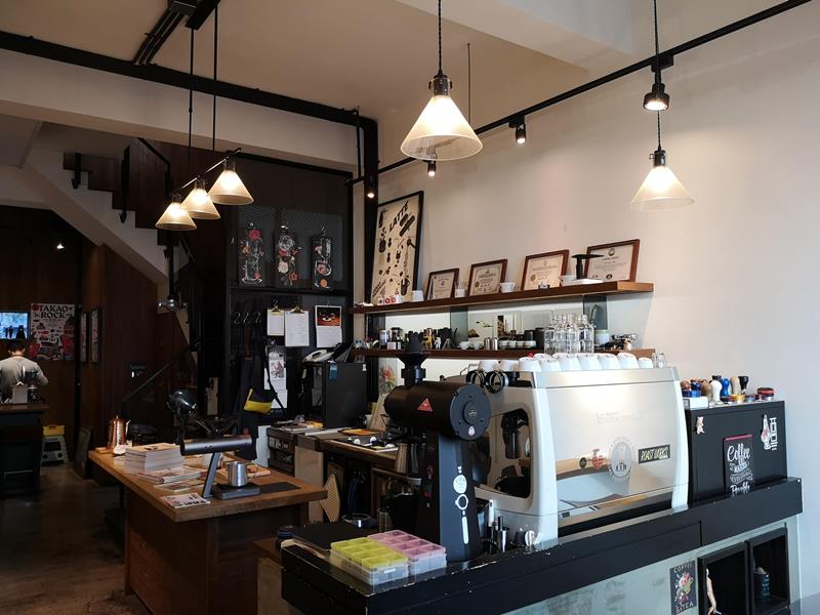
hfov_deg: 65.3
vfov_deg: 51.4
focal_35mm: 27
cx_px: 410
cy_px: 308
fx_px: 640
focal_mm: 3.95
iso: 125
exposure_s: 1/60
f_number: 1.8
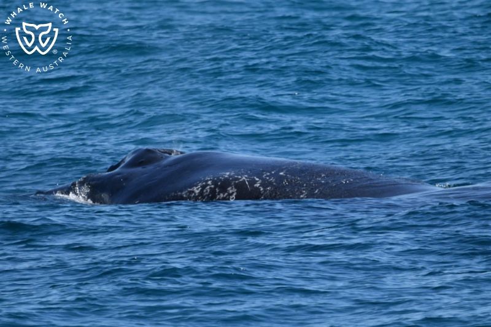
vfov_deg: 2.3
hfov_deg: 3.4
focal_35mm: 600
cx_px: 246
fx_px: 8181
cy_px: 164
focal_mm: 600
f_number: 6.3
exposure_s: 1/8000
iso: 1400
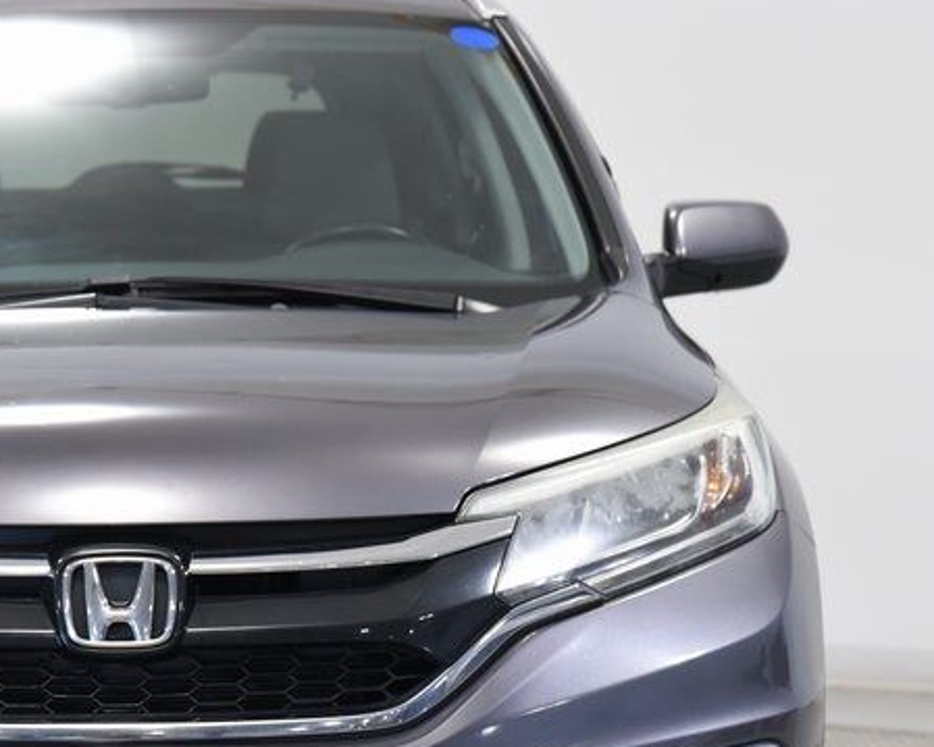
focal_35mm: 150
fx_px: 4146
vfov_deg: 10.3
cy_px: 504
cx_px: 119
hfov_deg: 12.8
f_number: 4.5
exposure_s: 1/80
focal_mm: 70
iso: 1600
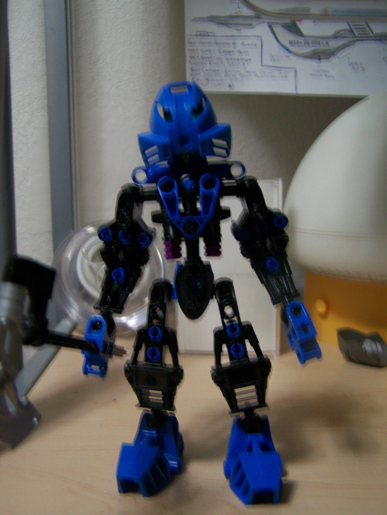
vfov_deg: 48.9
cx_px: 194
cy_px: 258
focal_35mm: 38
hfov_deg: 37.8
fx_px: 566
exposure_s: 1/8
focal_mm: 6.3
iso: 160
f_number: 2.8
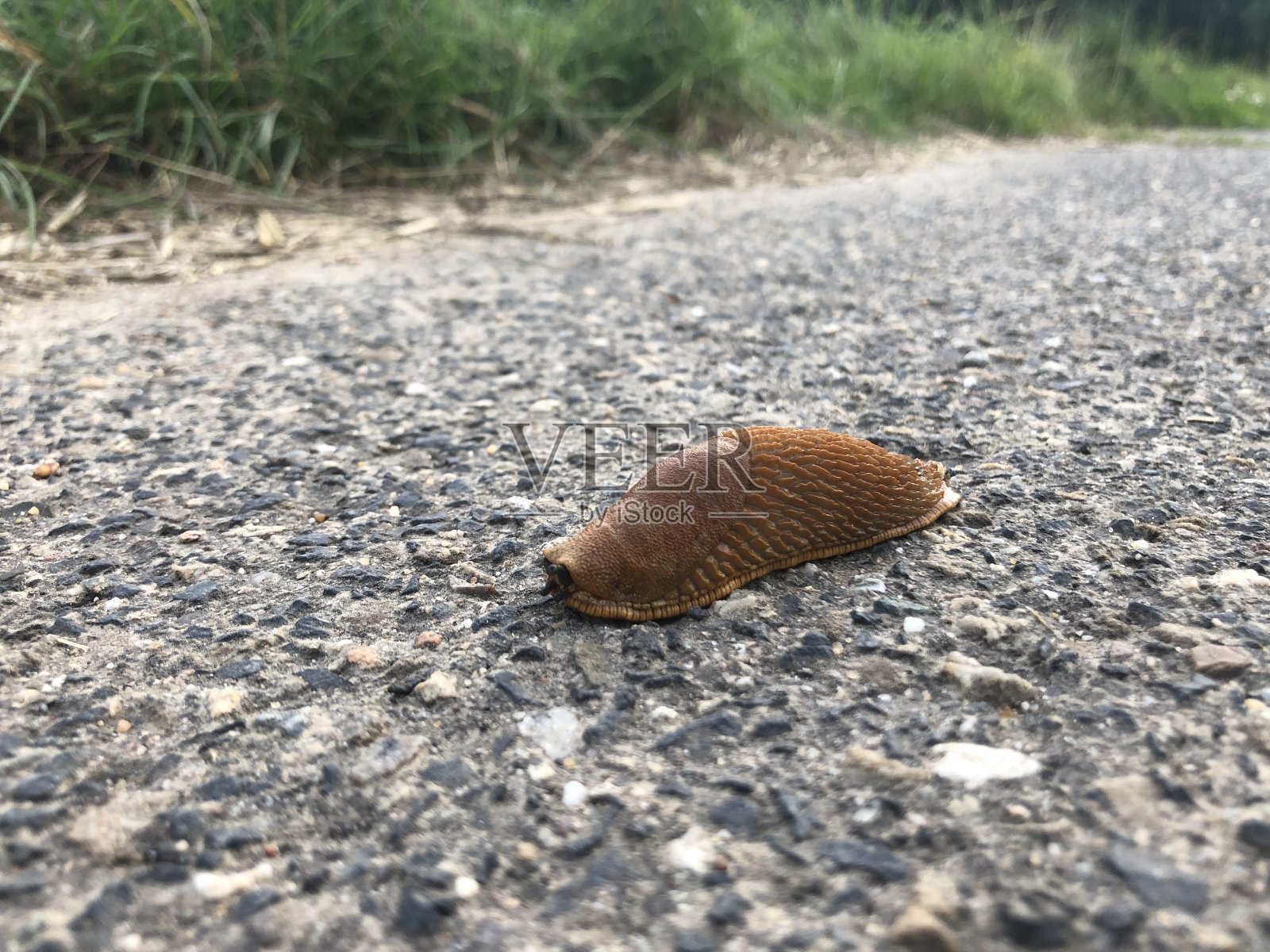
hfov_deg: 63.4
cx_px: 635
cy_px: 476
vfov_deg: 49.7
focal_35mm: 28
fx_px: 1027
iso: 20
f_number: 1.8
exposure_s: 1/201
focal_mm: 3.99
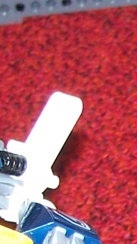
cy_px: 443
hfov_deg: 4.1
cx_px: 458
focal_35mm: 283
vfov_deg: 7.4
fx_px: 1825
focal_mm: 7.8
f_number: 2.8
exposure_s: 1/60
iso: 125
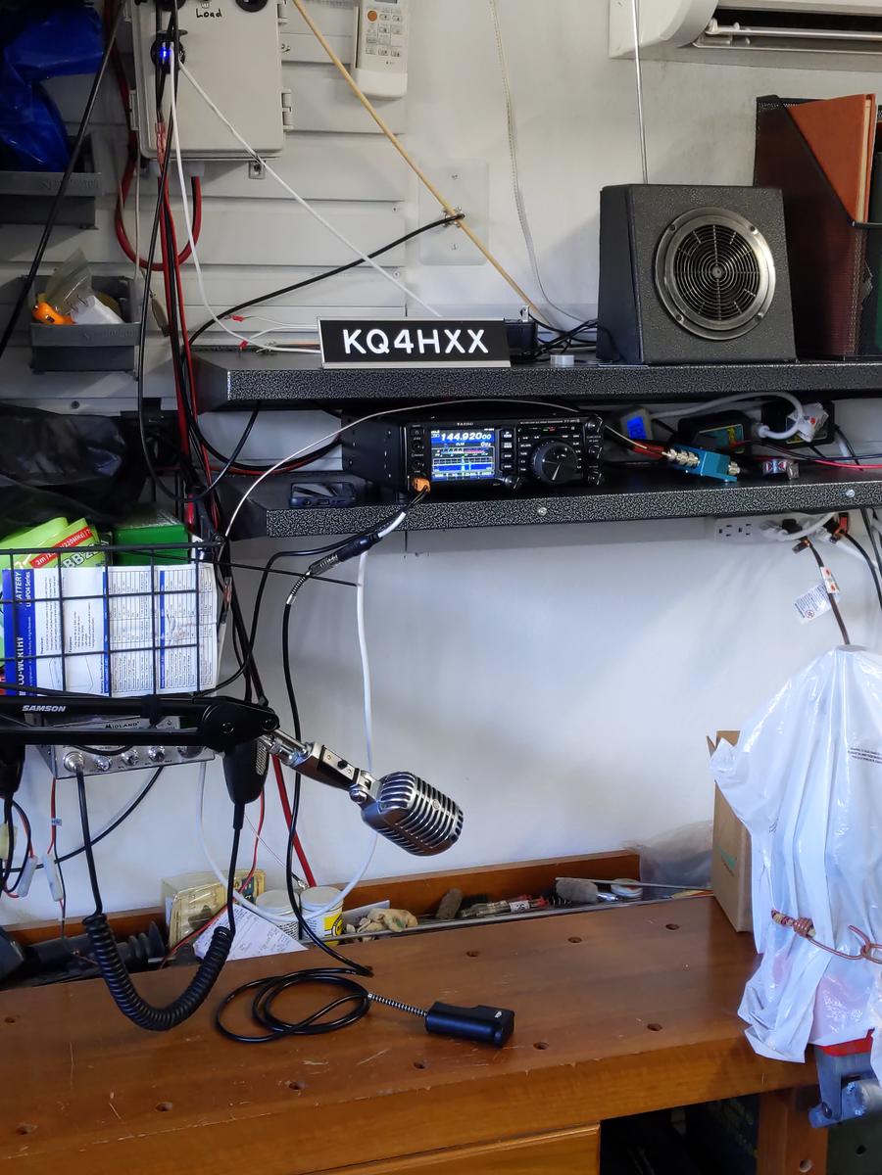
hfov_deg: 53.1
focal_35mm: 26
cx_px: 441
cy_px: 588
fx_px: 883
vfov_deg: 67.3
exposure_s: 1/60
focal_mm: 4.44
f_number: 1.8
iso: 181
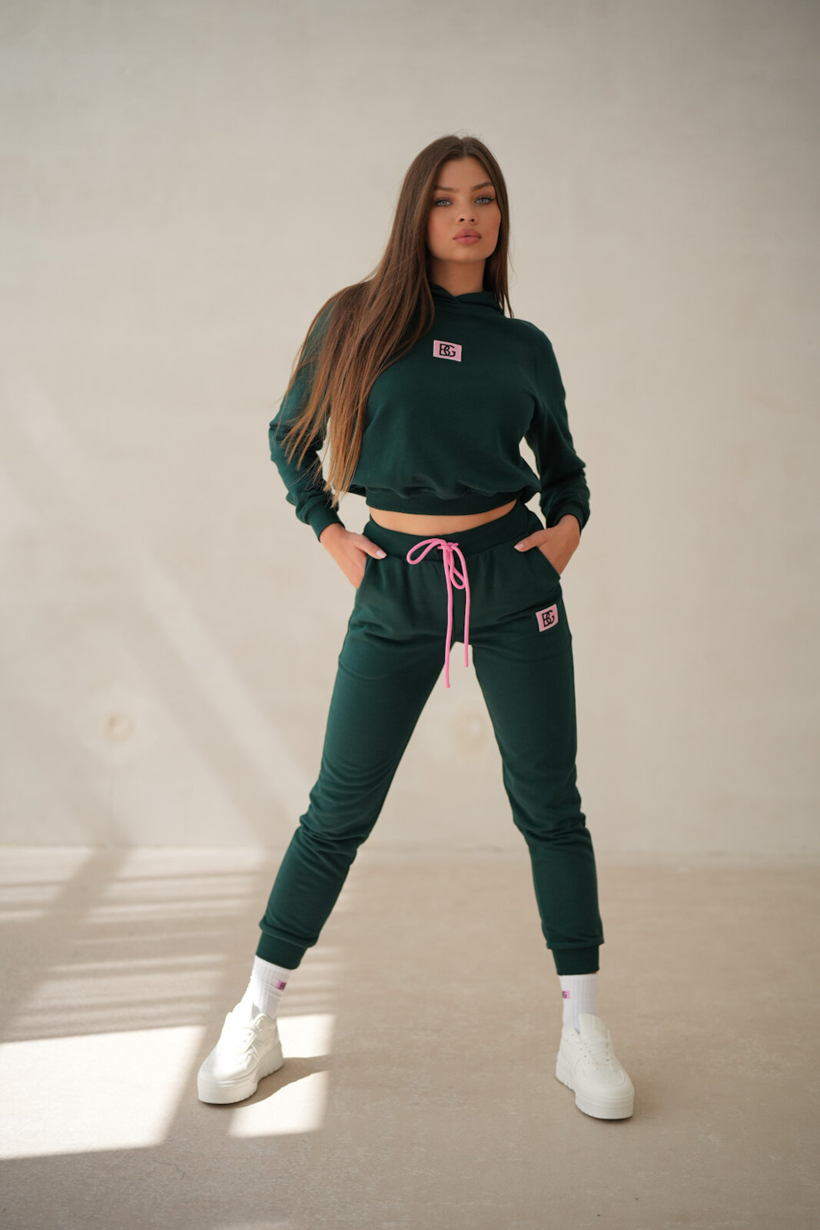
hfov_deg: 27.0
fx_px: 1708
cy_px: 615
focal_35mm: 50
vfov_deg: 39.6
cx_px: 410
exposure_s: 1/320
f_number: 1.4
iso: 200
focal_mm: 50
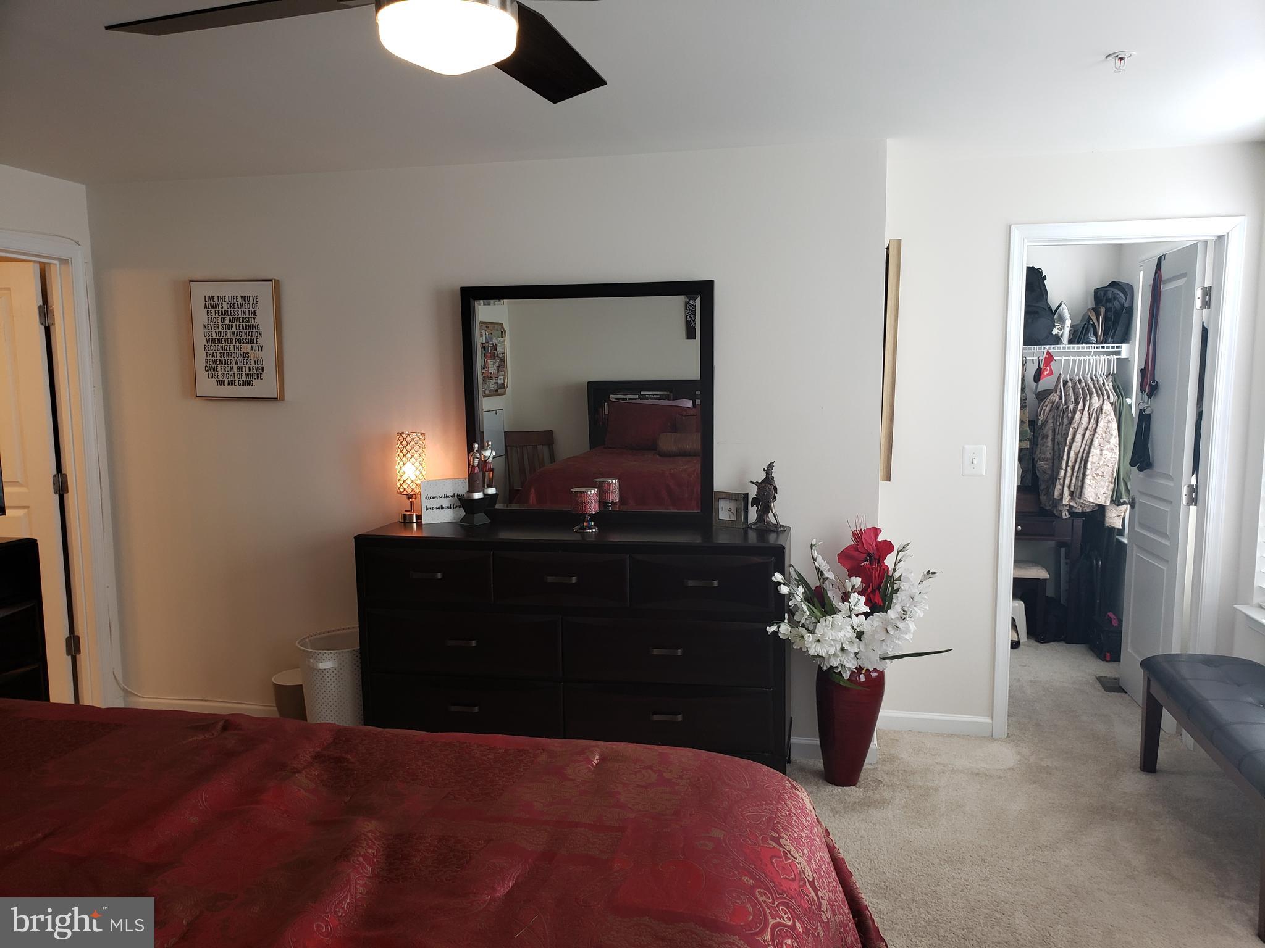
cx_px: 632
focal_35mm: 26
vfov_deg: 53.1
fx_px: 950
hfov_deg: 67.3
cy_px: 474
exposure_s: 1/60
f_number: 2.4
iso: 80
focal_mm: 4.3
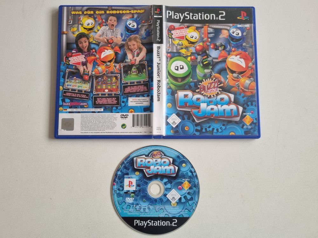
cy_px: 119
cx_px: 159
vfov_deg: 53.1
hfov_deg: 67.3
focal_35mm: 26
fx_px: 239
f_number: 1.8
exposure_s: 1/100
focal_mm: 5.4
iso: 80
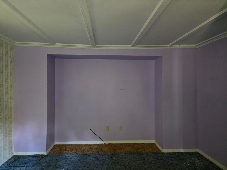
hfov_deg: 73.9
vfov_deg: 58.9
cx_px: 114
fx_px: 151
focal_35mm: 23
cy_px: 85
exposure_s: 1/60
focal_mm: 6.3
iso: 2000
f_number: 1.7
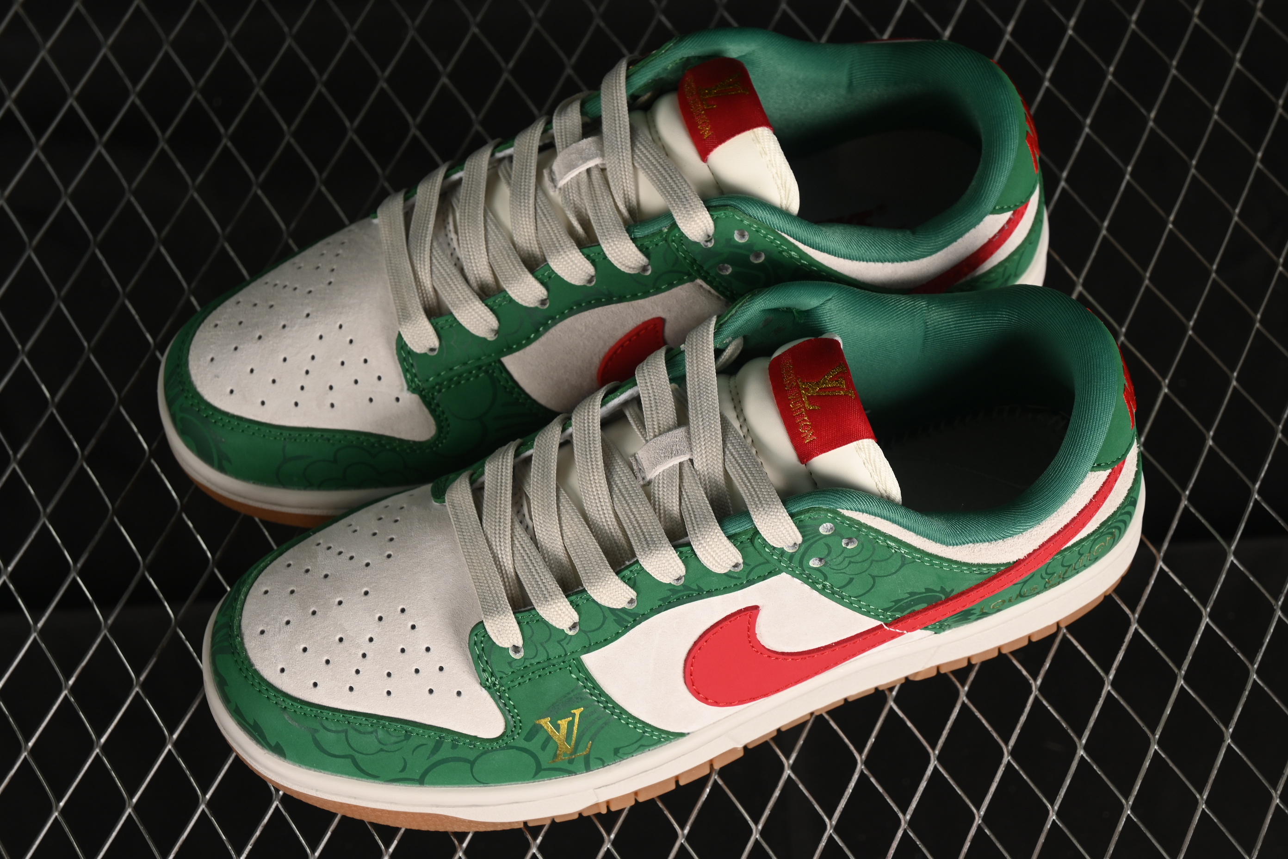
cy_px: 430
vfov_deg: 18.2
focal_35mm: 75
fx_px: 2683
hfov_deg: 27.0
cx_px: 644
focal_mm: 50
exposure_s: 1/60
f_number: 7.1
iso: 160
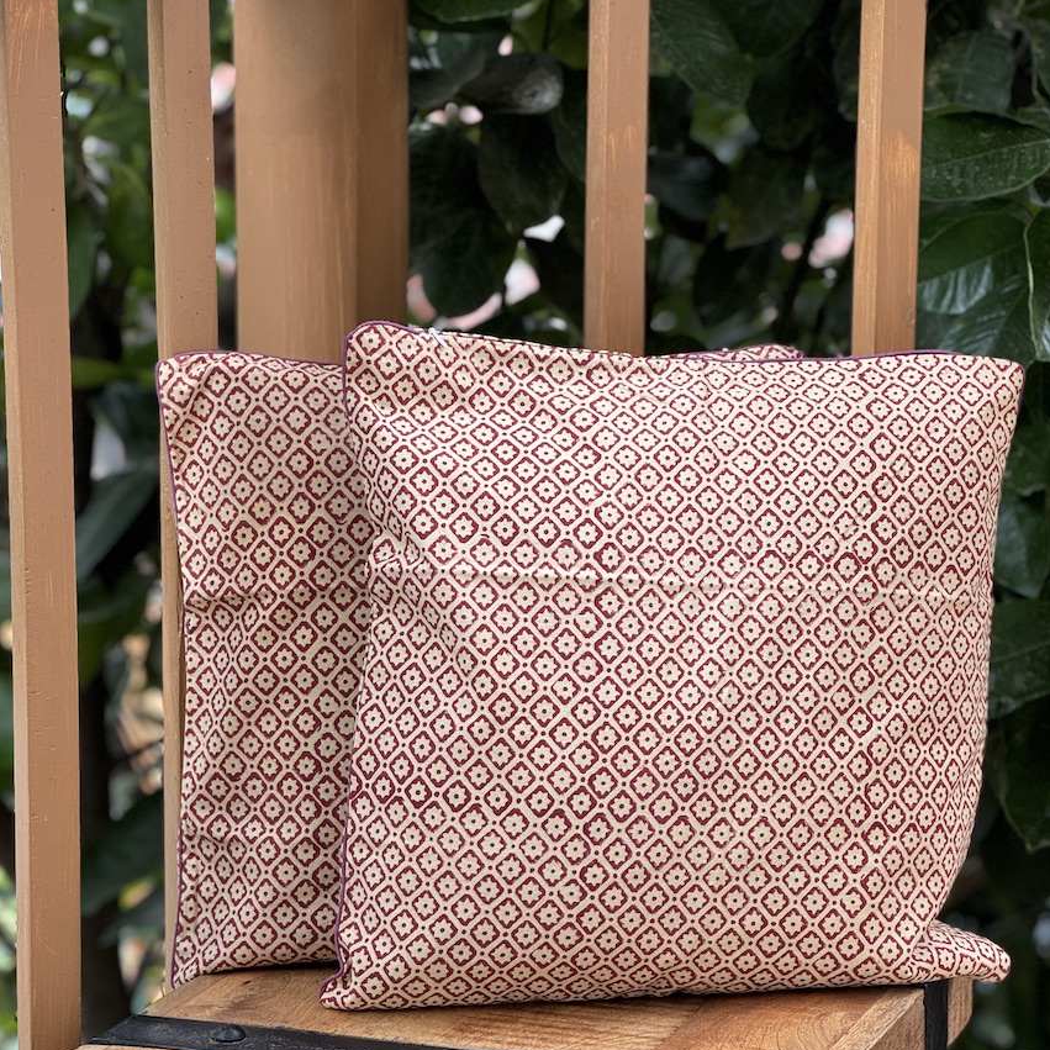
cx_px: 525
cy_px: 613
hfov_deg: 19.1
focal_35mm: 91
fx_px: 3123
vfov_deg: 19.1
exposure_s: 1/99
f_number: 2.8
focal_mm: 9
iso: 80
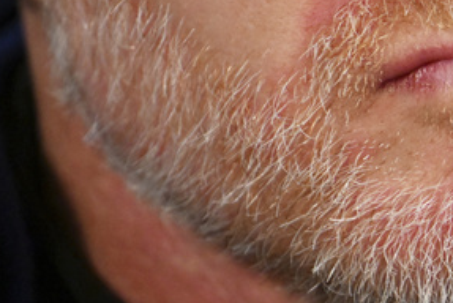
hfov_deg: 1.0
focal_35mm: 1997
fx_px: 25154
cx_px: 603
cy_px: 62
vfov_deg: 0.7
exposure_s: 1/640
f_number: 4.5
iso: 5000
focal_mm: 560
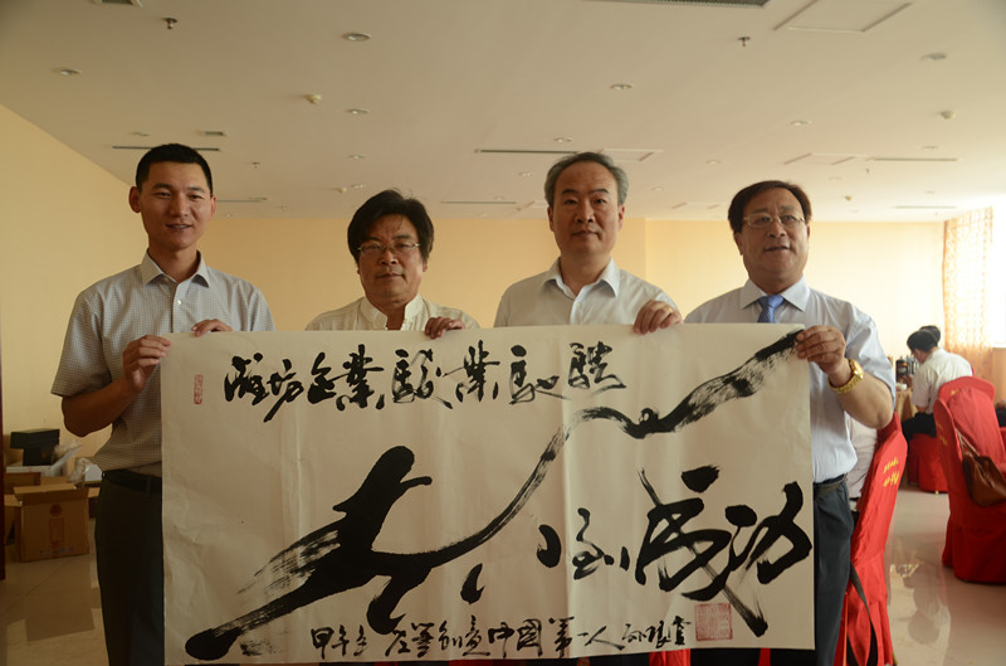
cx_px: 503
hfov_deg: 57.3
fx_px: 920
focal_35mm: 33
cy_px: 333
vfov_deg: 39.8
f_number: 3.8
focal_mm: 22
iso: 100
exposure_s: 1/13
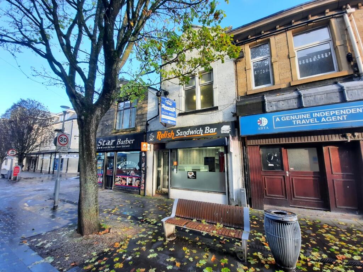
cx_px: 182
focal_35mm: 13
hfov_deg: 106.2
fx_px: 136
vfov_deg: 89.9
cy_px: 136
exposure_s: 1/100
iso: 40
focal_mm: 1.74
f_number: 2.2
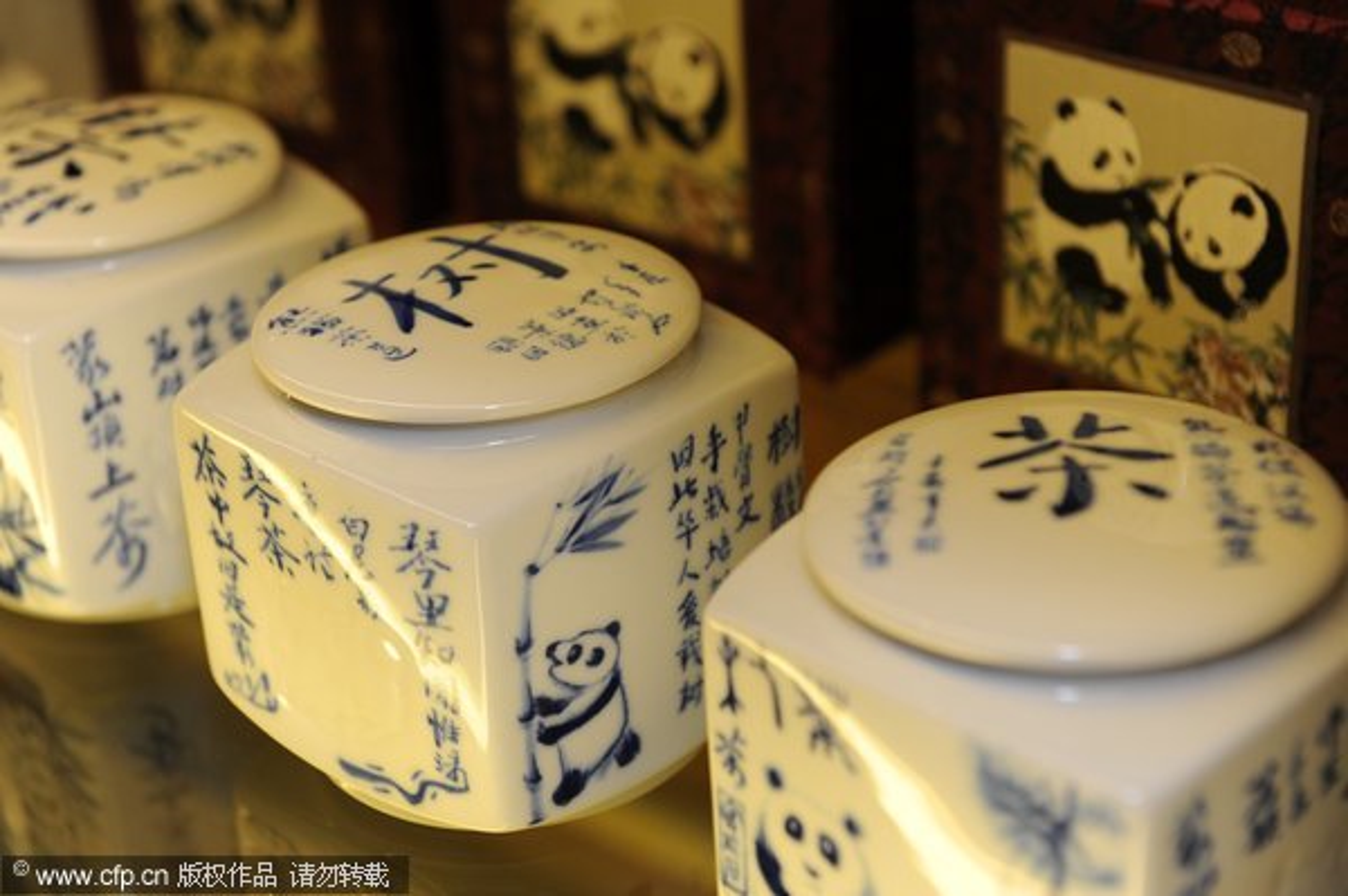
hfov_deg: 28.9
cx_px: 674
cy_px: 448
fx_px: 2619
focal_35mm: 70
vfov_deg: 19.4
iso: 500
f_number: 4.5
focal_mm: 70
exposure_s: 1/160
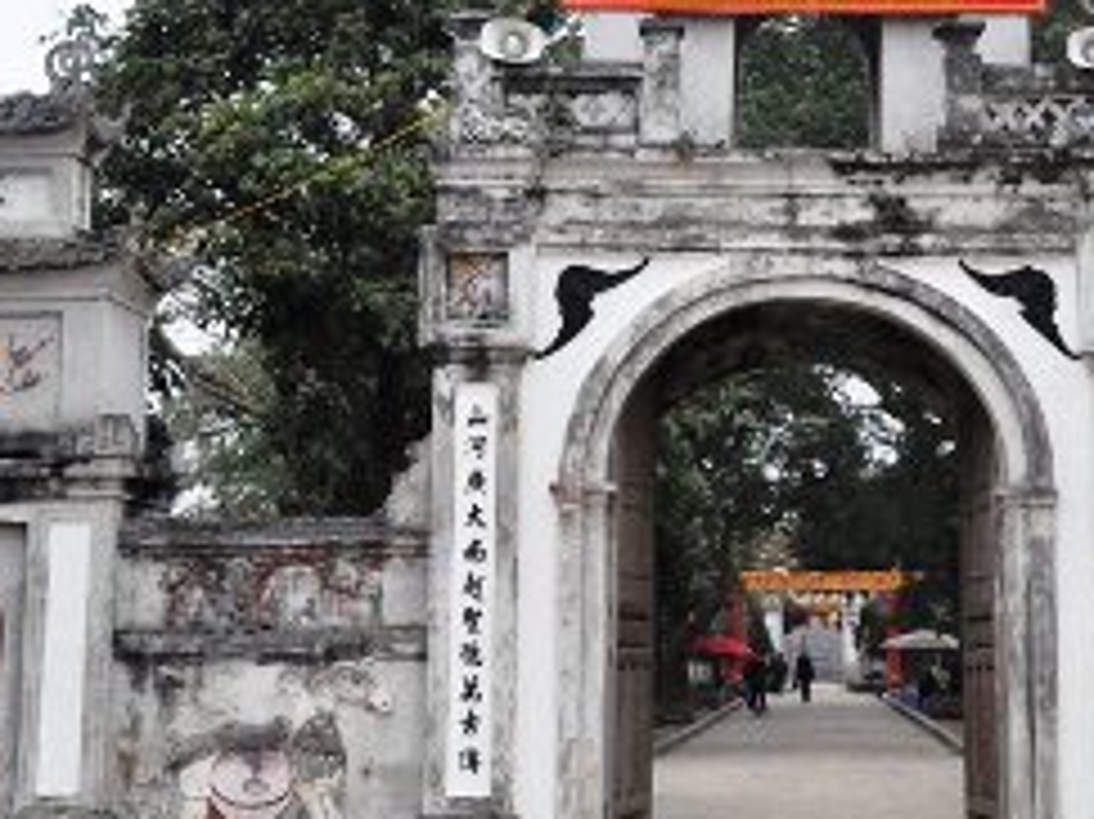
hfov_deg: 28.0
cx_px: 743
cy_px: 295
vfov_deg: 21.2
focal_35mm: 69
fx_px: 2180
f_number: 10
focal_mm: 26
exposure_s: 1/400
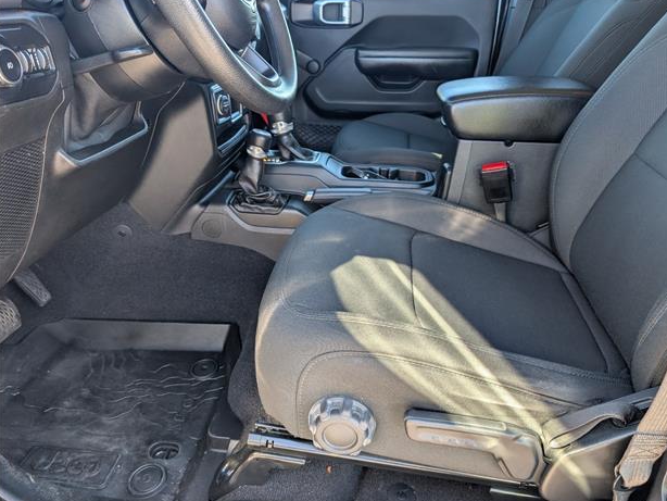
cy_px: 248
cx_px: 343
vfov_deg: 54.9
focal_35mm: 25
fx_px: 482
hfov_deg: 69.4
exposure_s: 1/303
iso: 204
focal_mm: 6.9
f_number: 1.68
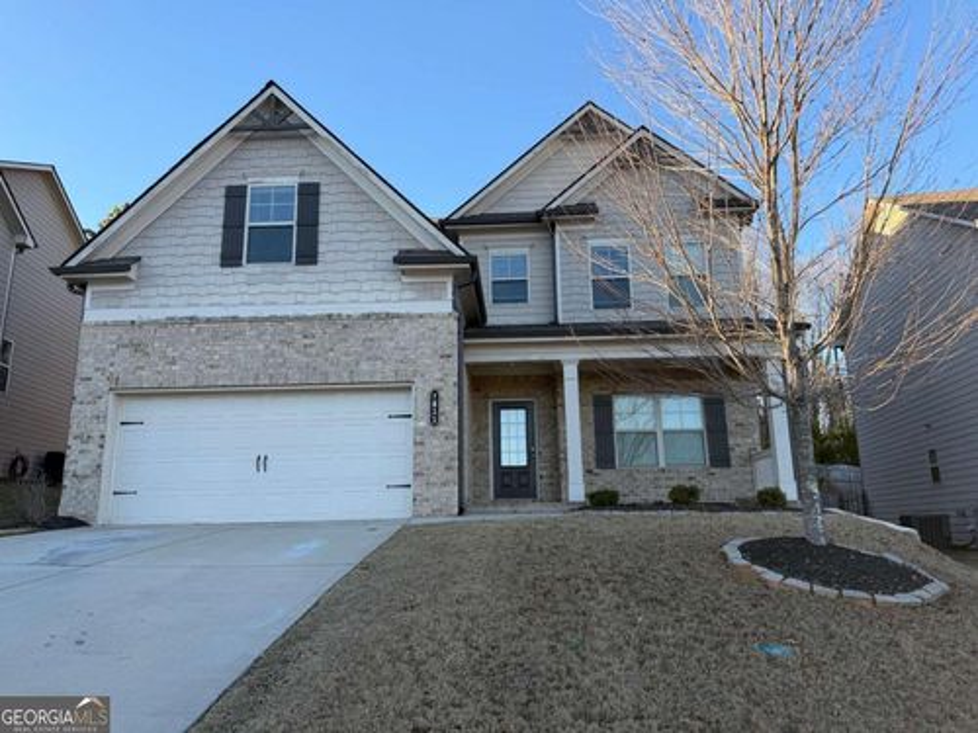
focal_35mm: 24
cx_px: 489
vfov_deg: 56.8
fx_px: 678
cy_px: 366
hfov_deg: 71.6
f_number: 1.78
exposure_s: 1/868
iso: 80
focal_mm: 6.76
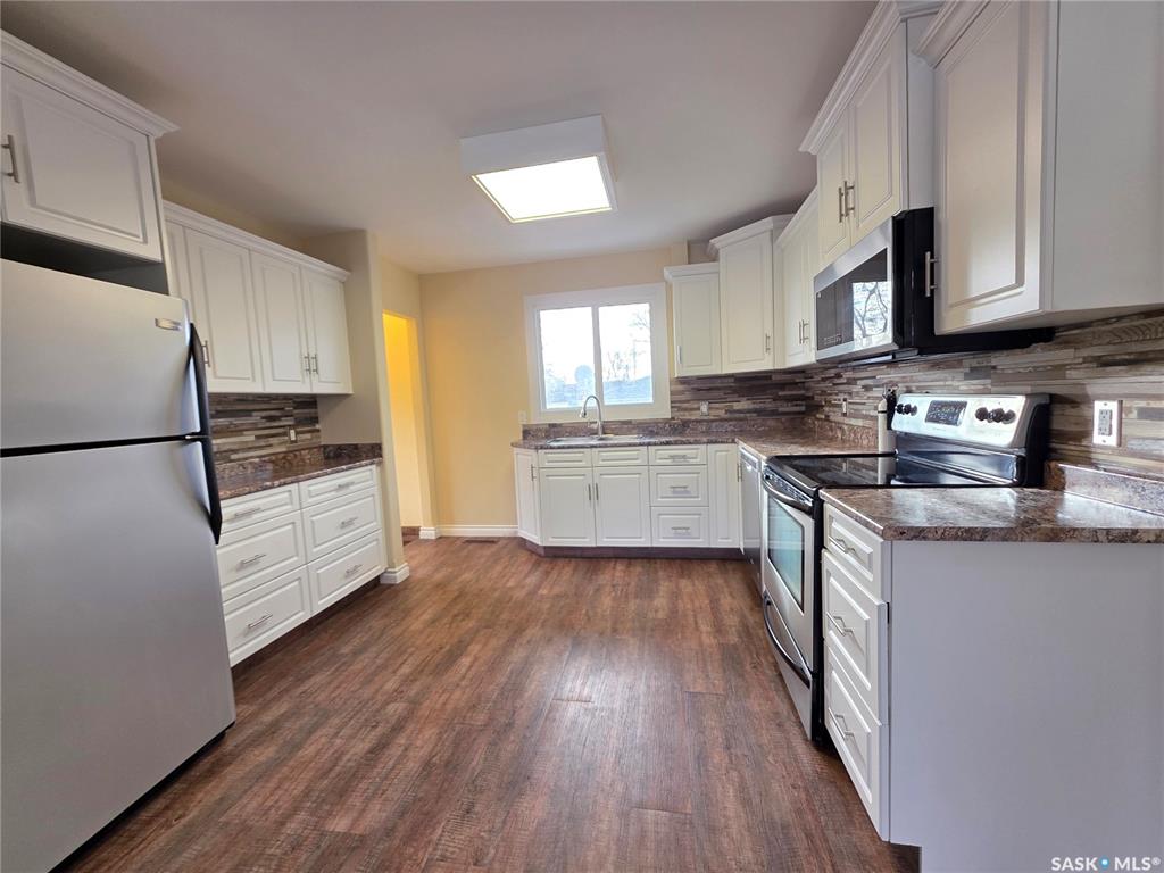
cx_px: 582
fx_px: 437
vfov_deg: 89.9
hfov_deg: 106.2
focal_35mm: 13
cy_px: 436
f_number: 1.9
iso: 125
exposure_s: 1/120
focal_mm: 2.2
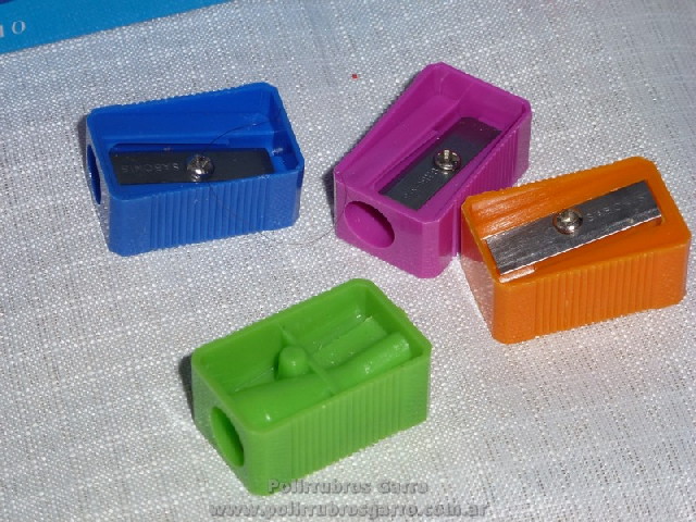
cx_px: 348
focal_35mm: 113
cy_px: 261
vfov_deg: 13.1
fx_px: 2272
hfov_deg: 17.4
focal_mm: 20.2
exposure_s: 1/60
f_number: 5.1
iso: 100
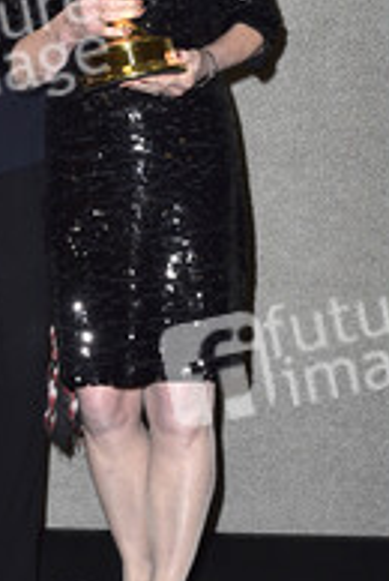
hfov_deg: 19.2
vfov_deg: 28.7
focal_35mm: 70
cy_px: 207
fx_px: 1130
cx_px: 43
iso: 500
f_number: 6.3
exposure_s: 1/250
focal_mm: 34
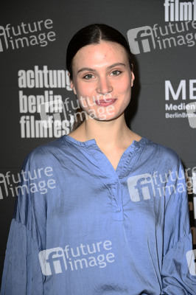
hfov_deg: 13.7
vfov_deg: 20.4
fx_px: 818
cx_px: 98
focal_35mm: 100
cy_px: 148
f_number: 5.6
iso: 1000
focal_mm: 100
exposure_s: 1/250
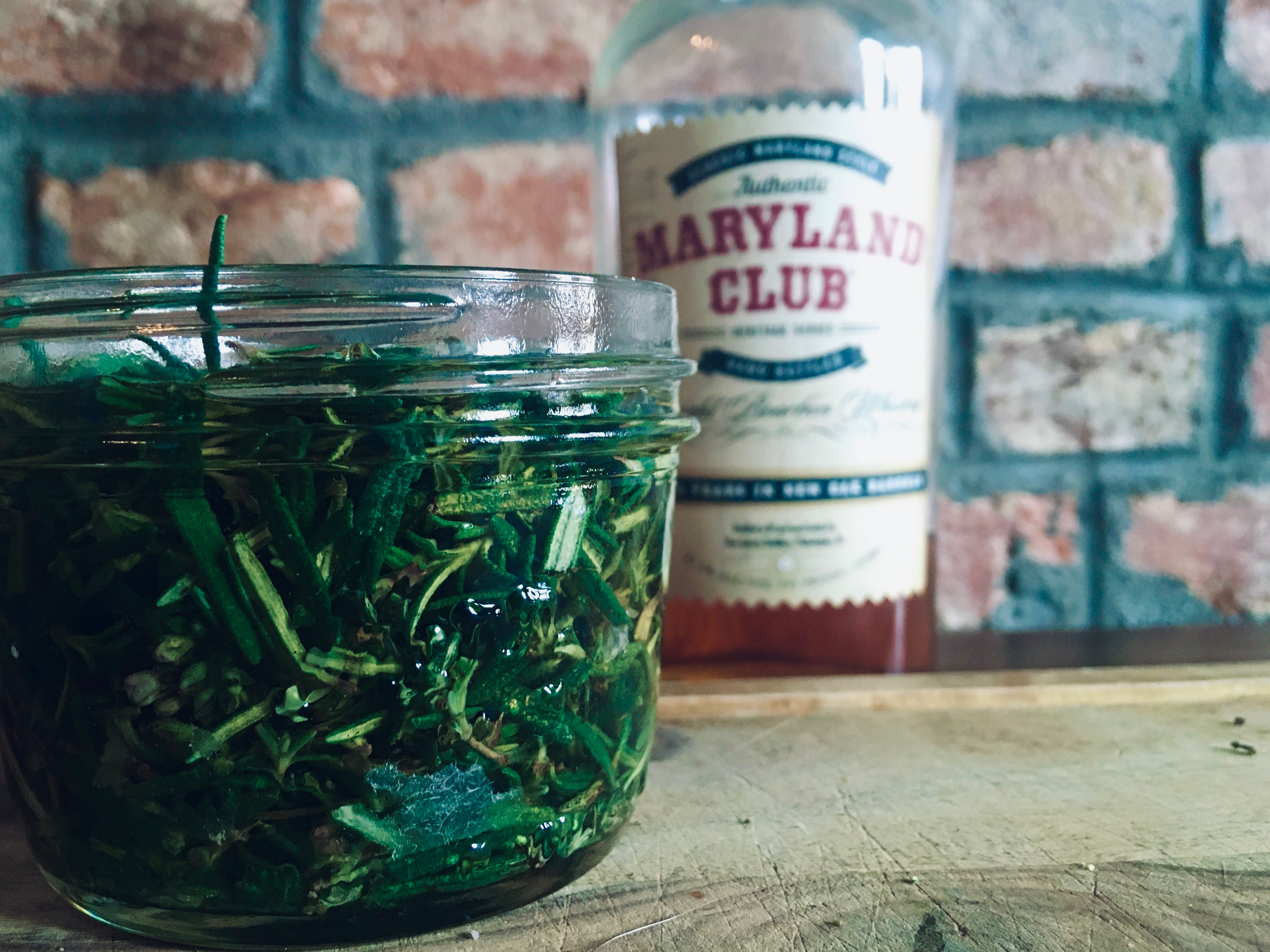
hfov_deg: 56.7
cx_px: 572
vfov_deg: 44.2
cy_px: 483
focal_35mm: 32
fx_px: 1174
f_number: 2.2
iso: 200
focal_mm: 4.15
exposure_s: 1/17
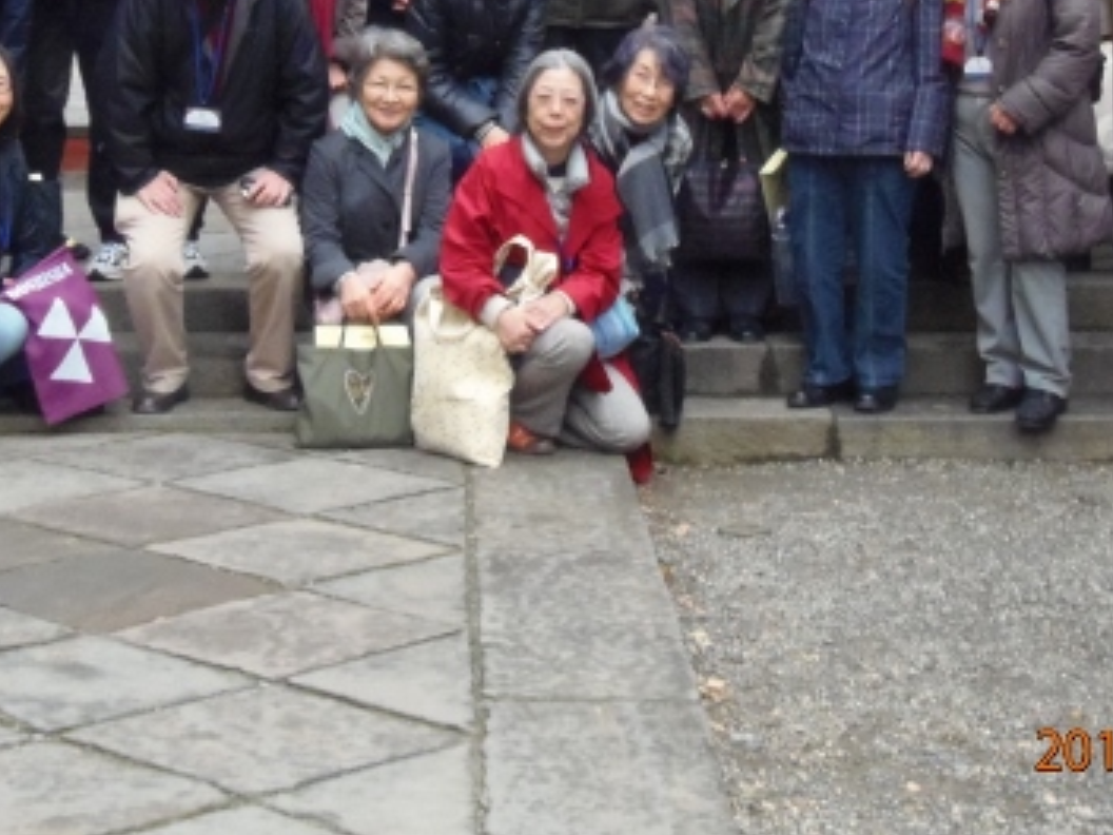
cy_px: 152
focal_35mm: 89
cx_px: 436
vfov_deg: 16.5
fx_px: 2862
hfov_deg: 22.0
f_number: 3.8
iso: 400
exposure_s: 1/25
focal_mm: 9.1
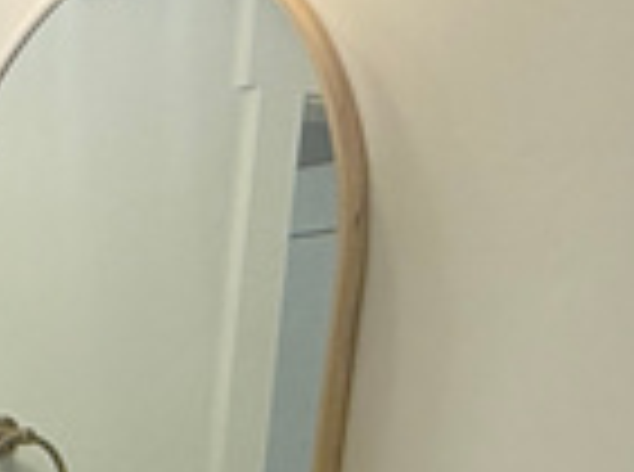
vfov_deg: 12.3
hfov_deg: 17.2
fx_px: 1863
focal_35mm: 102
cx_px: -355
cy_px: 1020
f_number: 2.2
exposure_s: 1/120
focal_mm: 2.22
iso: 160
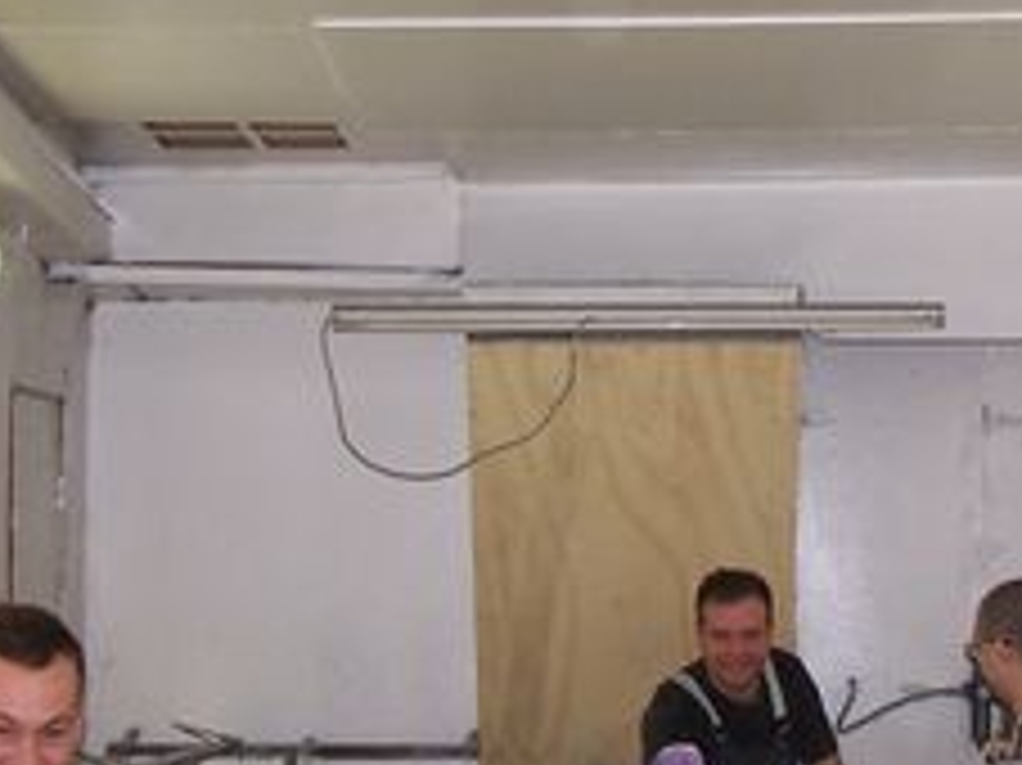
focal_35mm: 107
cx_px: 765
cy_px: 261
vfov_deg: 13.8
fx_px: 3157
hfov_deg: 18.3
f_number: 2.8
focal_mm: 6.3
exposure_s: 1/60
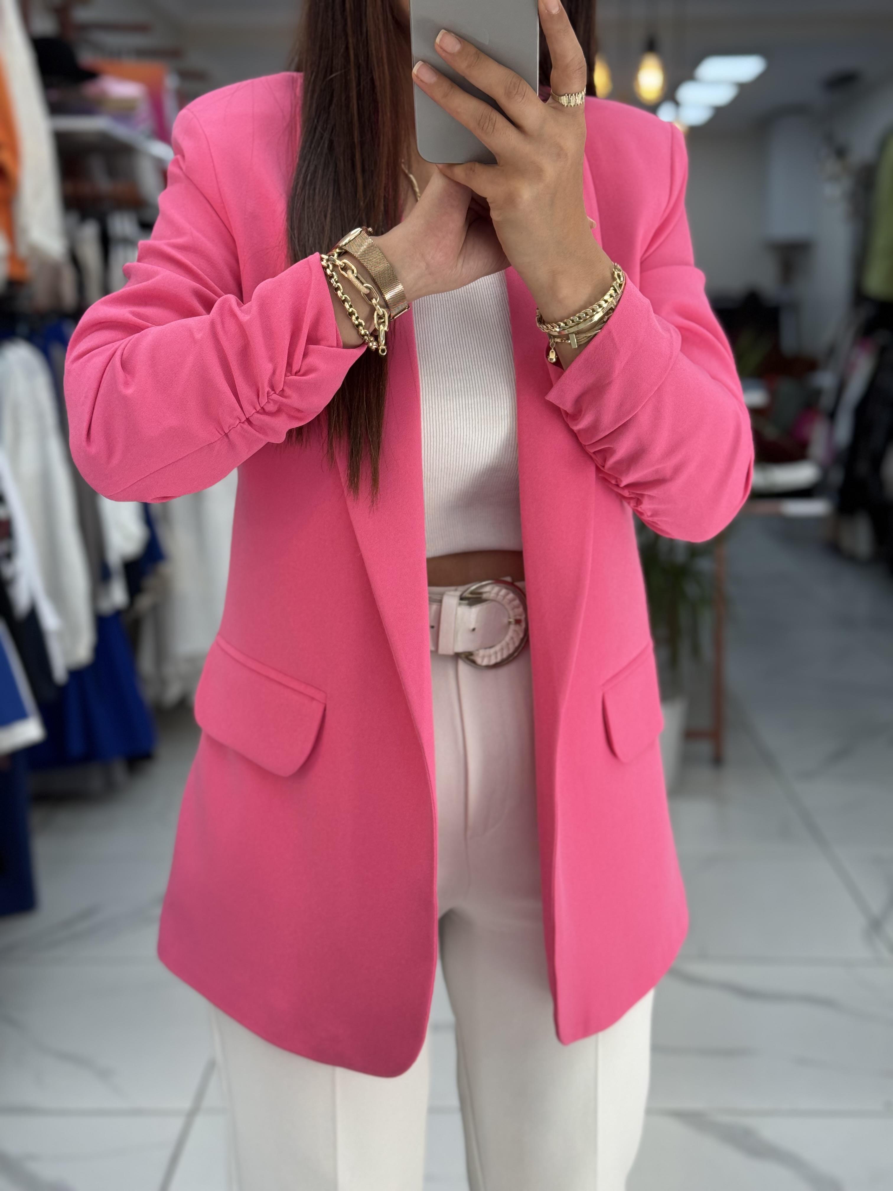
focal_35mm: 48
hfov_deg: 30.3
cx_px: 446
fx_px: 1651
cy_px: 596
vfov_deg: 39.7
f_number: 1.78
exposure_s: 1/100
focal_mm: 6.76
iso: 64
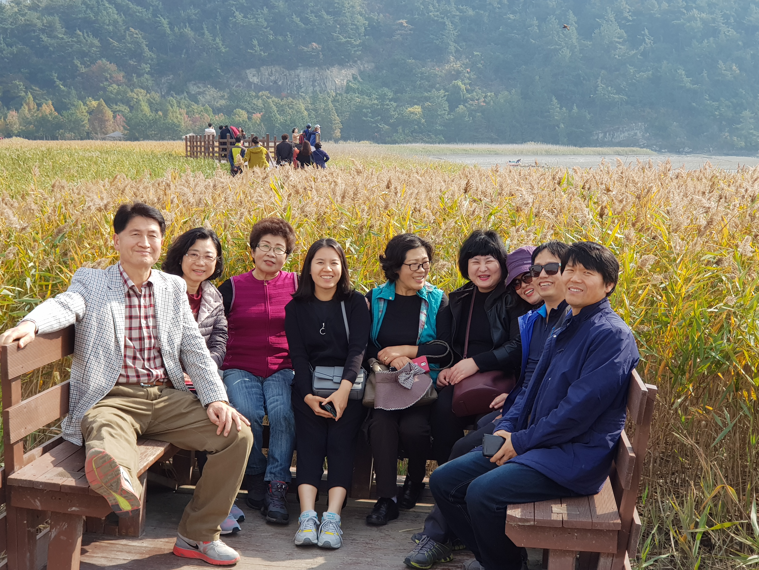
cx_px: 380
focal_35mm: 52
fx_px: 1140
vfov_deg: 28.0
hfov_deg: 36.8
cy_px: 285
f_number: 2.4
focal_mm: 6
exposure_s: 1/306
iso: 25
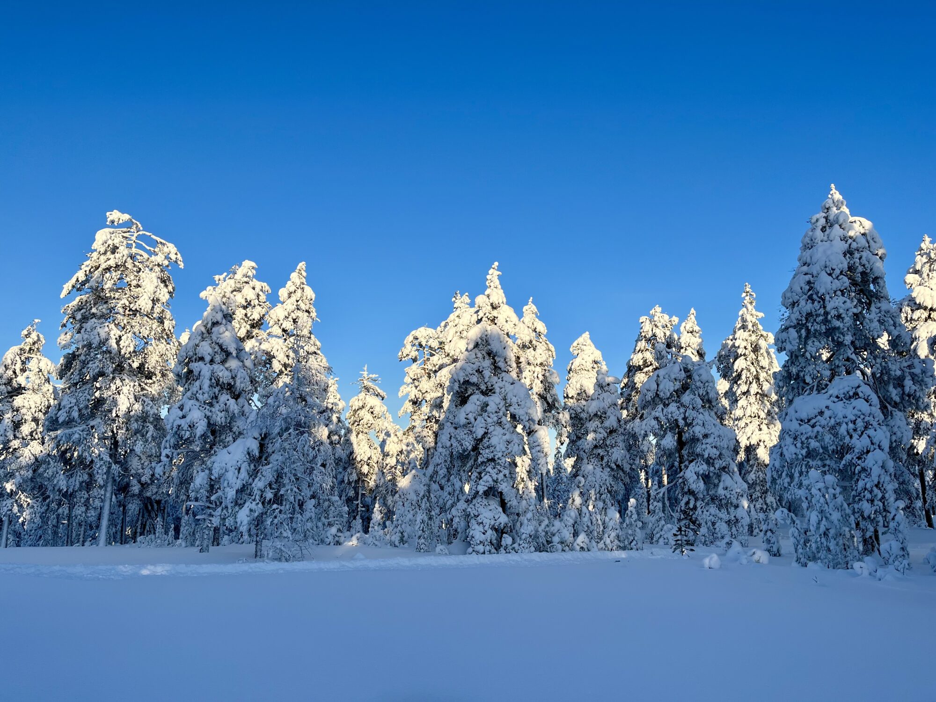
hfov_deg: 67.3
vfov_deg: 53.1
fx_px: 703
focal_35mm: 26
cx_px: 468
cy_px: 351
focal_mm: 5.1
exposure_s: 1/3135
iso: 50
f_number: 1.6
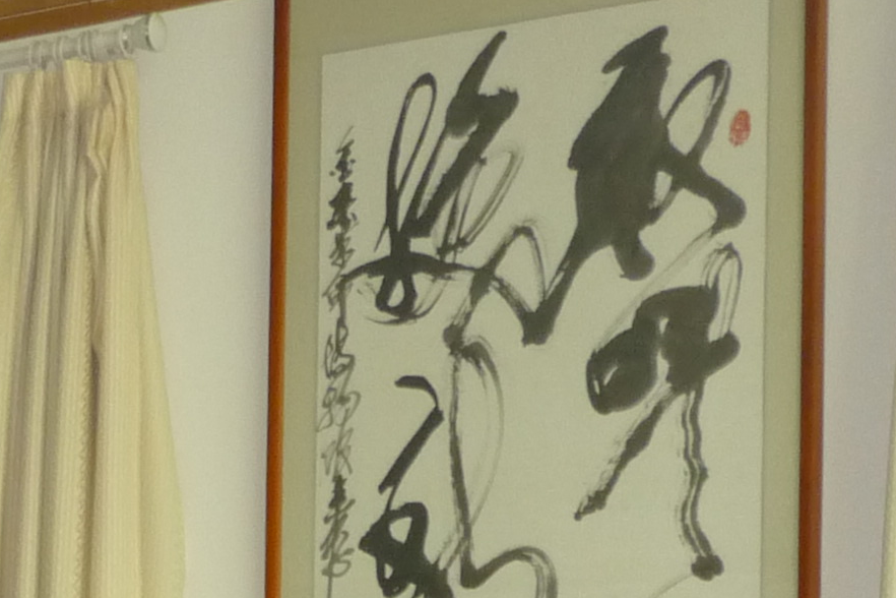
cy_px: 1202
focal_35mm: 127
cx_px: 90
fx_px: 3161
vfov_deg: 10.0
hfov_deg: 15.9
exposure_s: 1/8
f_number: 2.8
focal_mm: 5.5
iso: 200
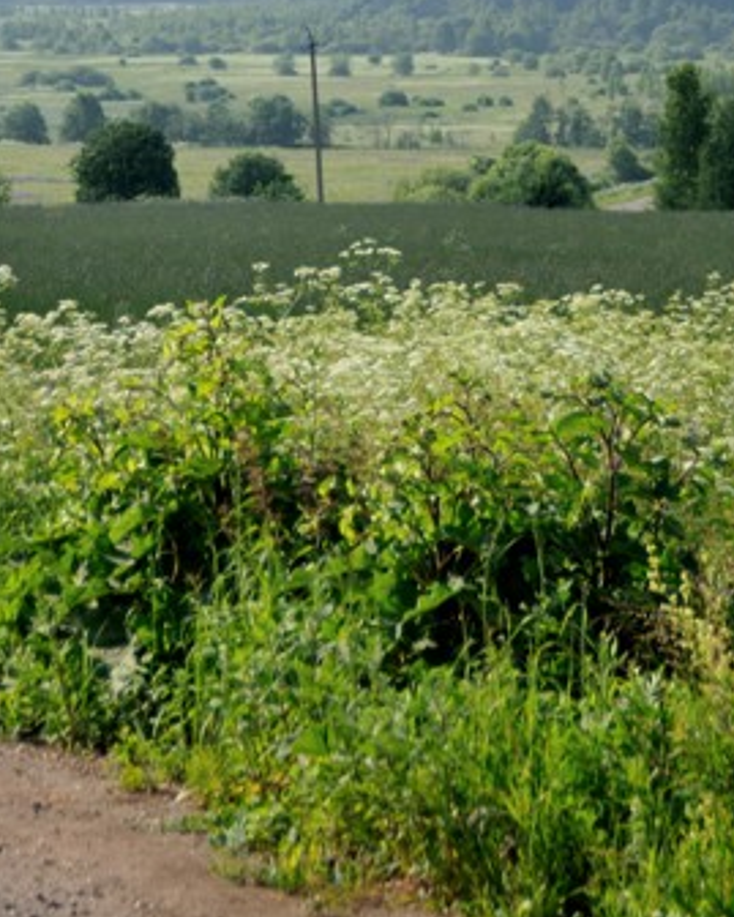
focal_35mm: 169
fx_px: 4594
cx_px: 256
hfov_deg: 9.1
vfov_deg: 11.3
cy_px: 143
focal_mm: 45
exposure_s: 1/500
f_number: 5
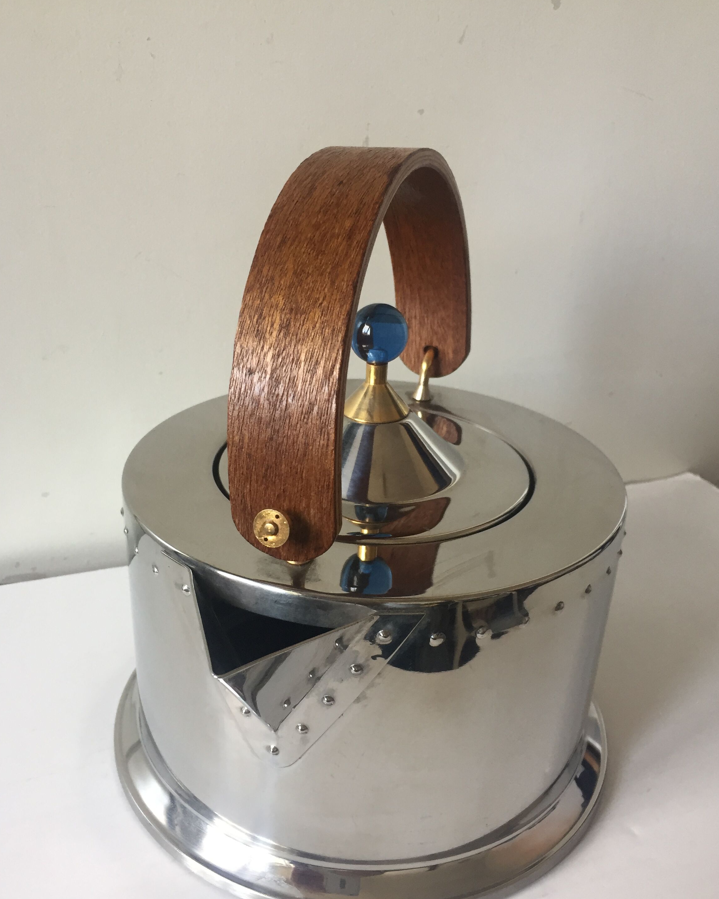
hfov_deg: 45.8
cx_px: 342
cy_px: 504
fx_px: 851
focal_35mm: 32
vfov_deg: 55.5
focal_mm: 4.15
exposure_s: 1/33
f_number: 2.2
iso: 80
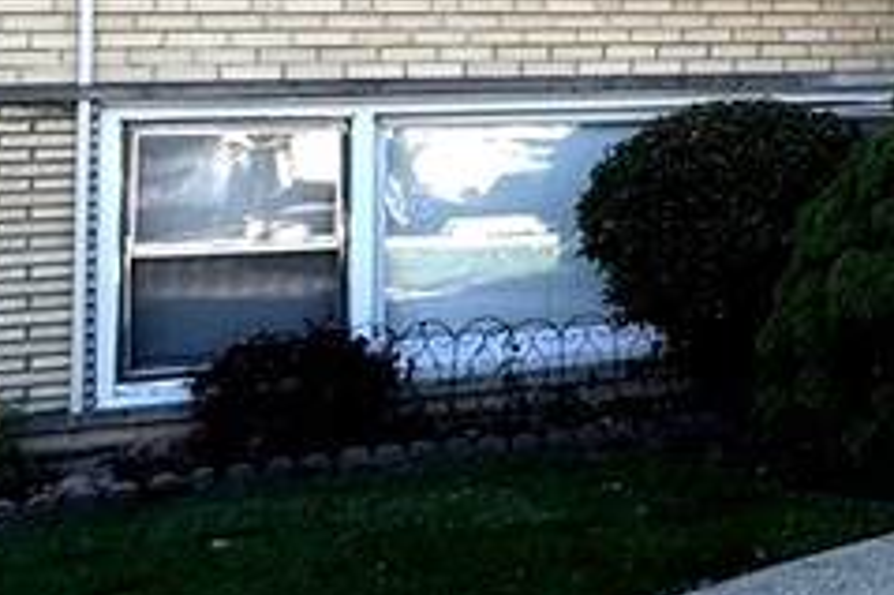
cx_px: 1500
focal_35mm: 78
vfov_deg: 17.0
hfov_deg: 20.4
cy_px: -41
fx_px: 1936
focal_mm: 2.22
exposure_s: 1/332
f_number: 2.2
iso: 40
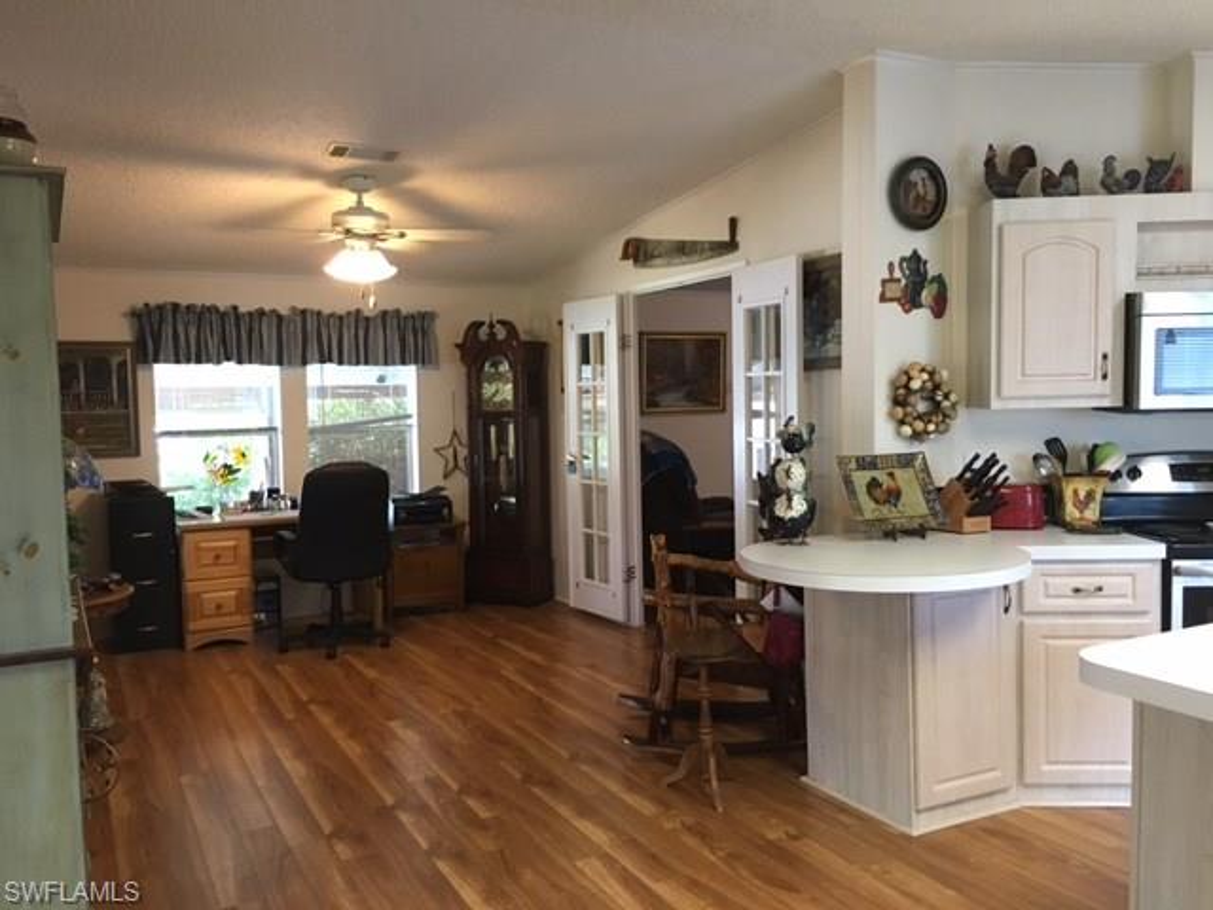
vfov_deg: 48.2
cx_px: 606
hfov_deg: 61.7
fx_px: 1016
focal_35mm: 29
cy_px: 455
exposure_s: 1/30
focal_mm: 4.15
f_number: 2.2
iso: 125
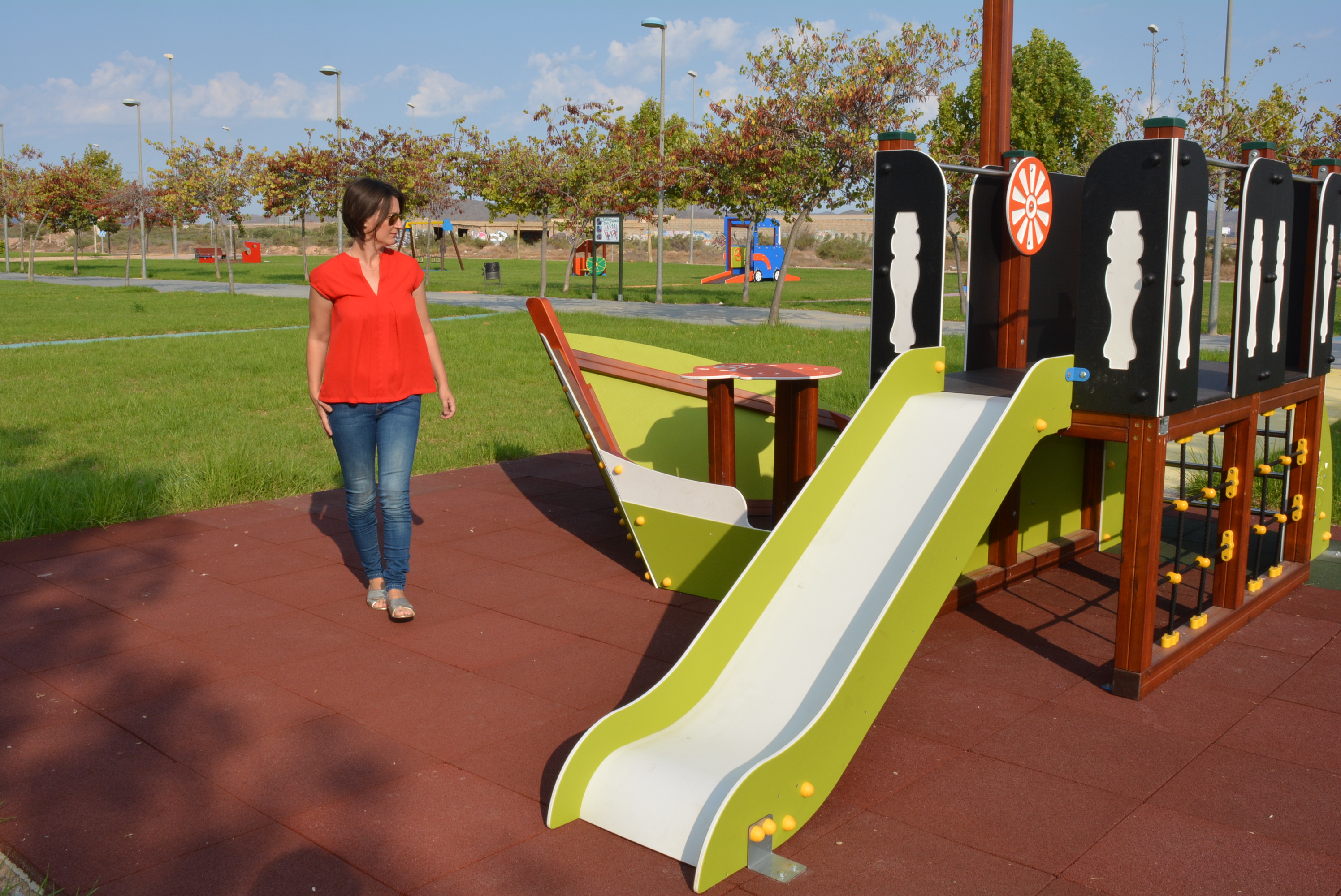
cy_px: 448
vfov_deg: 40.0
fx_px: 1230
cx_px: 670
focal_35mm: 33
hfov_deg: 57.2
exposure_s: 1/200
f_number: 22
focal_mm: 22
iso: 400
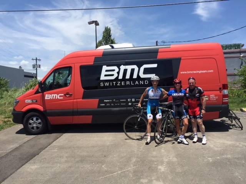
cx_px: 123
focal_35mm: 29
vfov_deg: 48.2
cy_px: 92
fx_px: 206
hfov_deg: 61.7
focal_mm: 4.15
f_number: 2.2
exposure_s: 1/2326
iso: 32
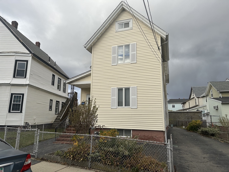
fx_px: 159
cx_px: 114
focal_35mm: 24
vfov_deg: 56.8
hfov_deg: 71.6
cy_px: 86
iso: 80
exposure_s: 1/2809
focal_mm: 6.86
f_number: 1.78
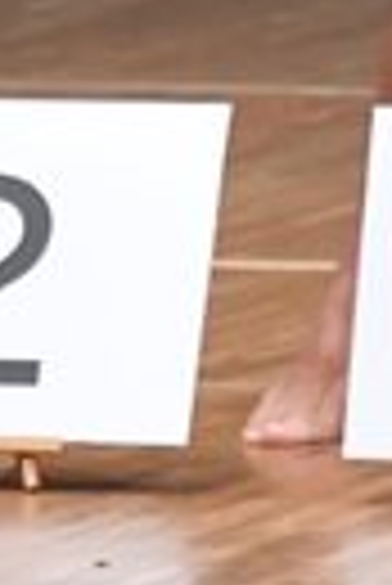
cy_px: -432
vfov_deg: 1.2
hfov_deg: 0.8
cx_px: 624
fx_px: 27577
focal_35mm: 1693
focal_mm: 190
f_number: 5.6
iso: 6400
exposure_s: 1/400
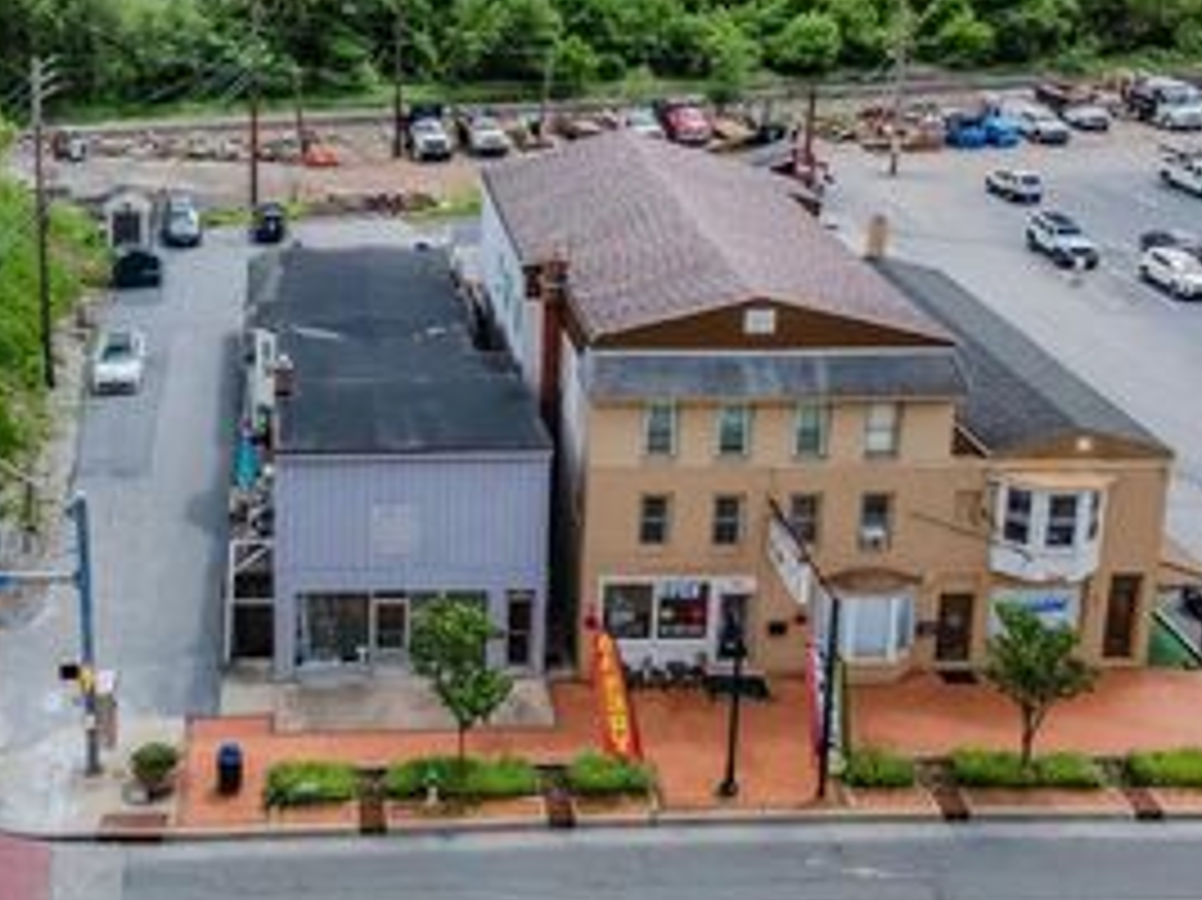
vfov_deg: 31.3
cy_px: 182
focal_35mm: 45
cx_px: 311
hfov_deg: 41.0
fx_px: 1562
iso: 100
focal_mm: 4.5
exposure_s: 1/500
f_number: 2.8
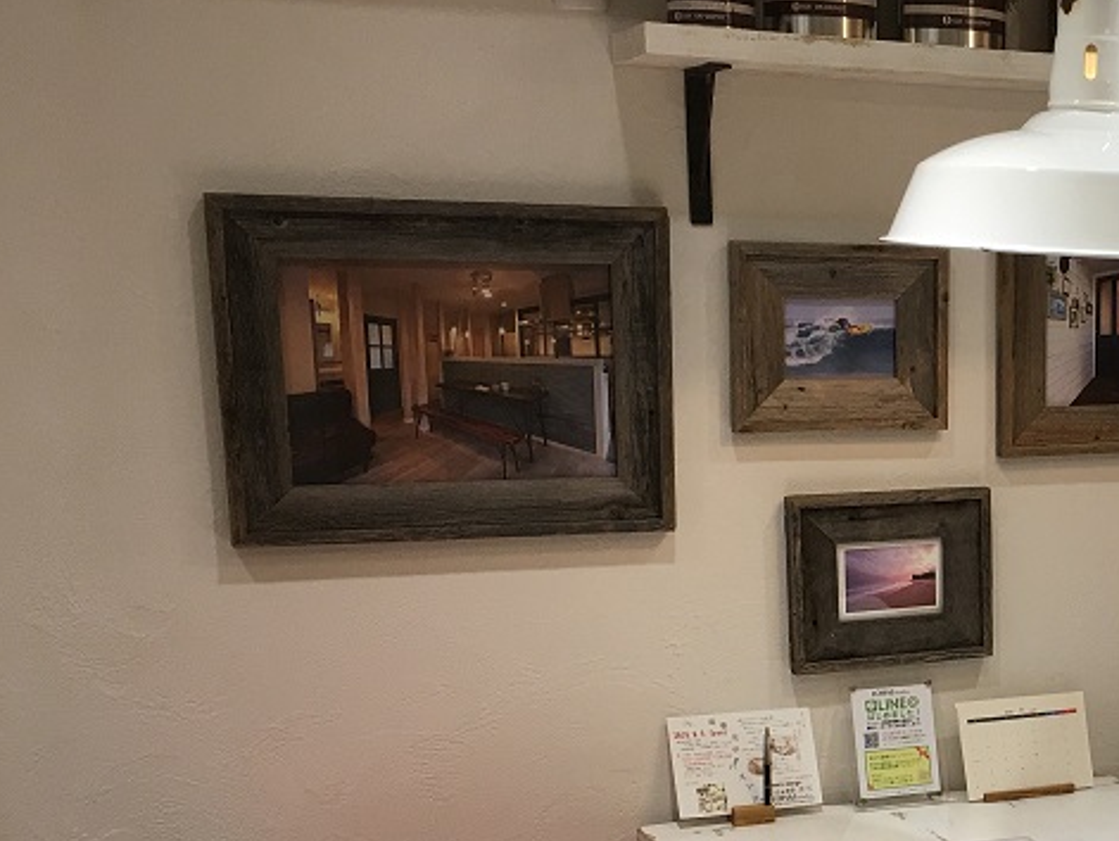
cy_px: 713
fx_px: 2006
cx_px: 1159
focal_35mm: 62
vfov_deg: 23.2
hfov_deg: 28.9
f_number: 2.2
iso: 25
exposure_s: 1/40
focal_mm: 4.15
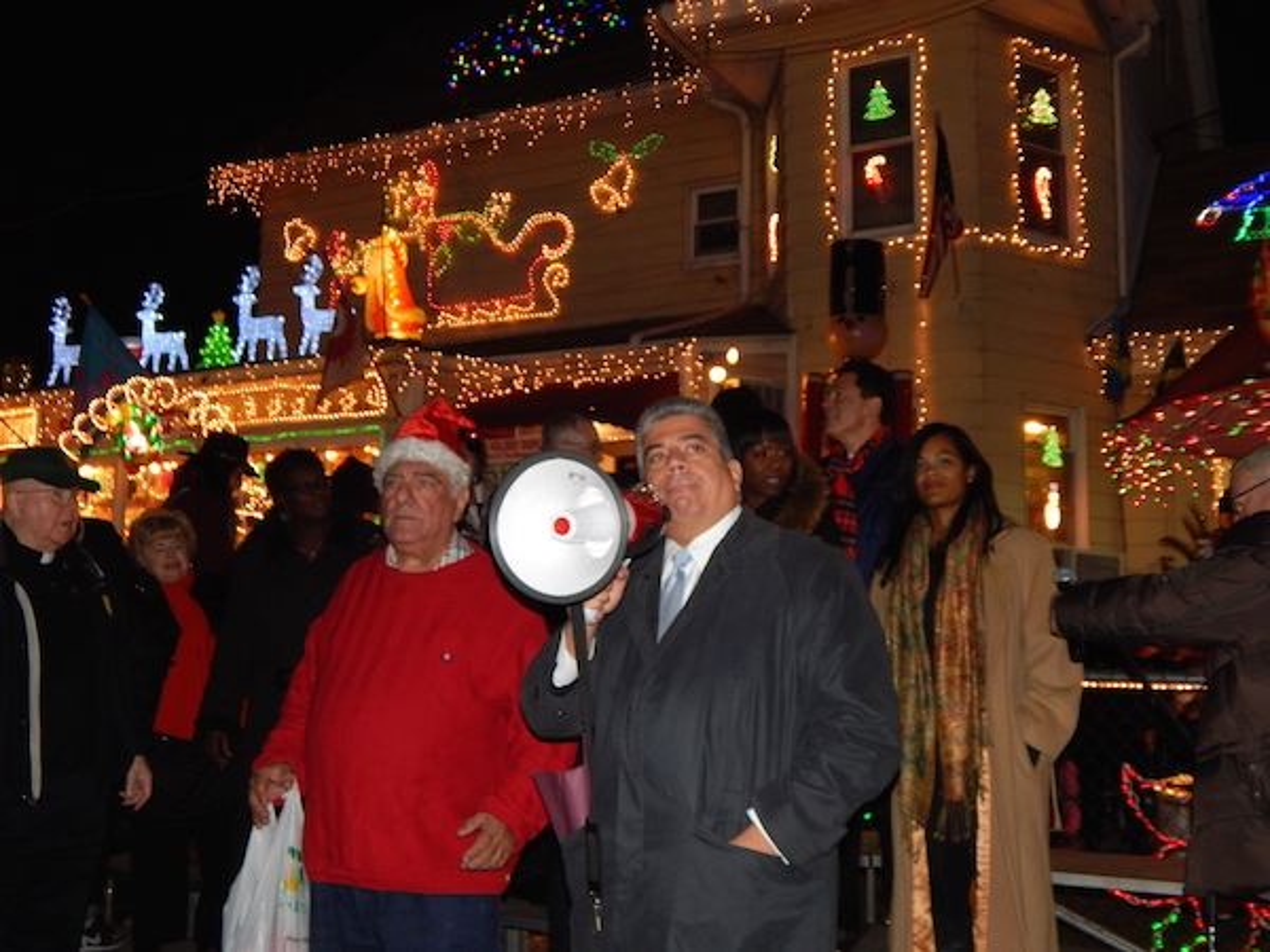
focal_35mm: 38
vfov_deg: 37.7
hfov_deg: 49.0
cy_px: 476
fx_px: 1394
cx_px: 635
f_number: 3.4
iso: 250
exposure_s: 1/30
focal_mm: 6.8
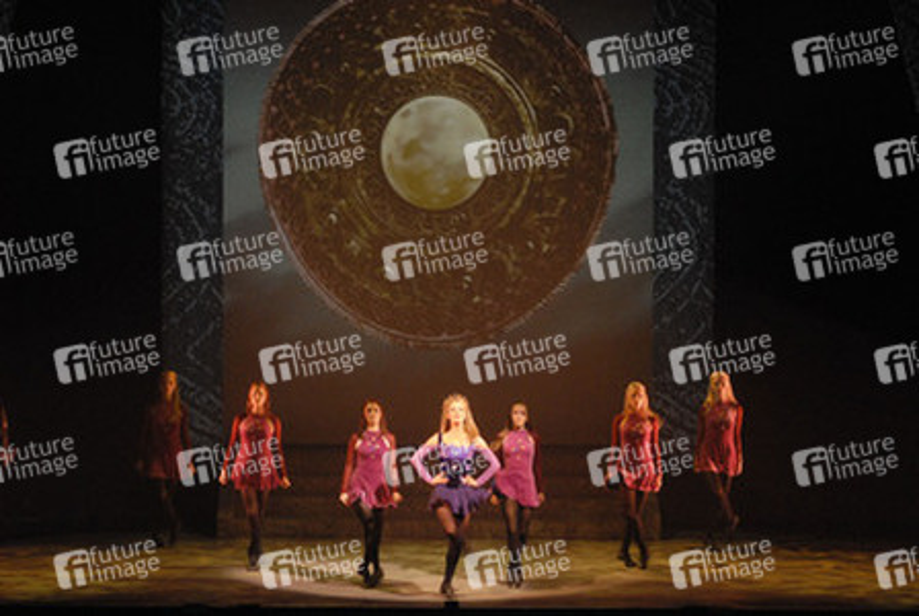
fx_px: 3642
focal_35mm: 142
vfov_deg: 9.7
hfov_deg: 14.4
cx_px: 460
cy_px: 308
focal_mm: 95
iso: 1600
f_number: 5.6
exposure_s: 1/50
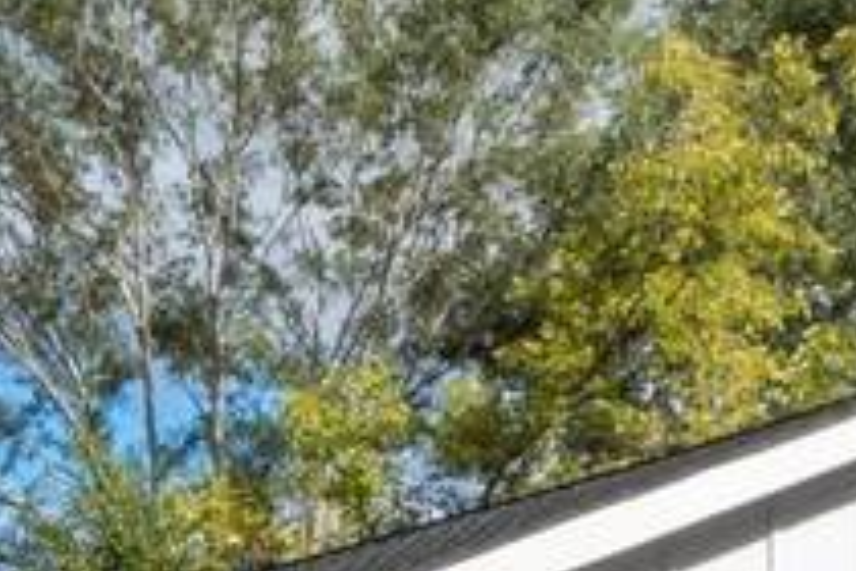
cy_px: 1075
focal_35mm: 137
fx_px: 3258
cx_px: 383
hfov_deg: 15.0
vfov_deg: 9.5
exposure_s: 1/30
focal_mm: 15
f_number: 22
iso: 100
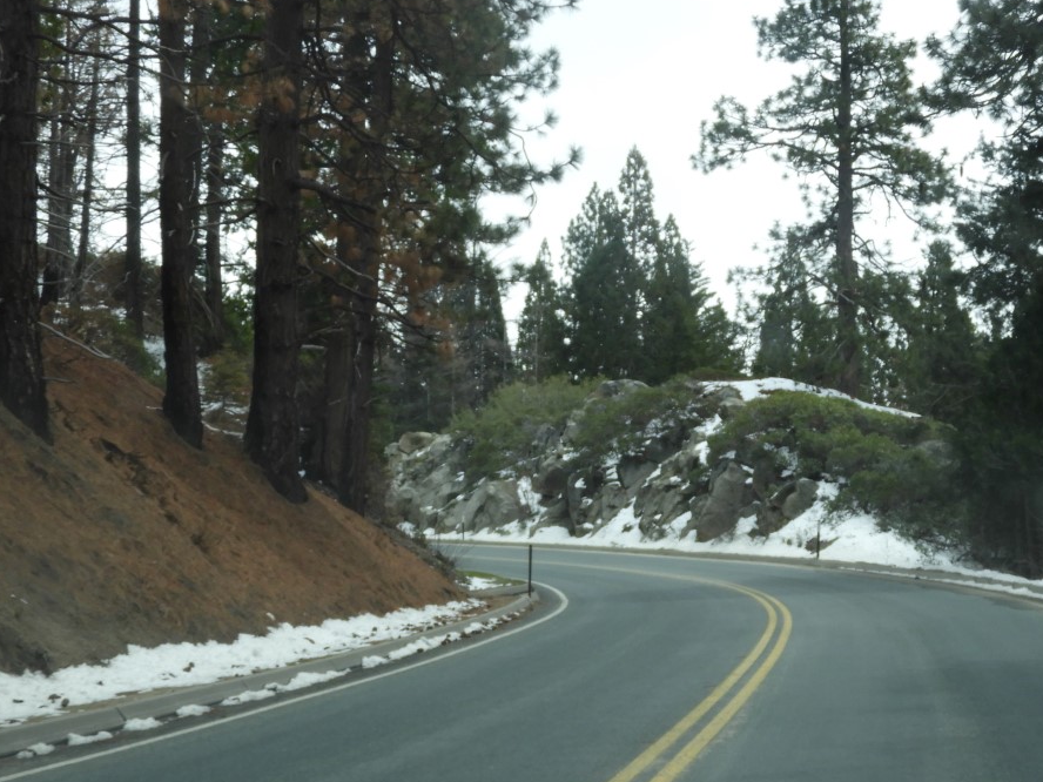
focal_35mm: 73
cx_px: 606
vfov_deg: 20.1
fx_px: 2200
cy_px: 504
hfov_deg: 26.6
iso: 100
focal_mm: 8.1
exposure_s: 1/500
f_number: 4
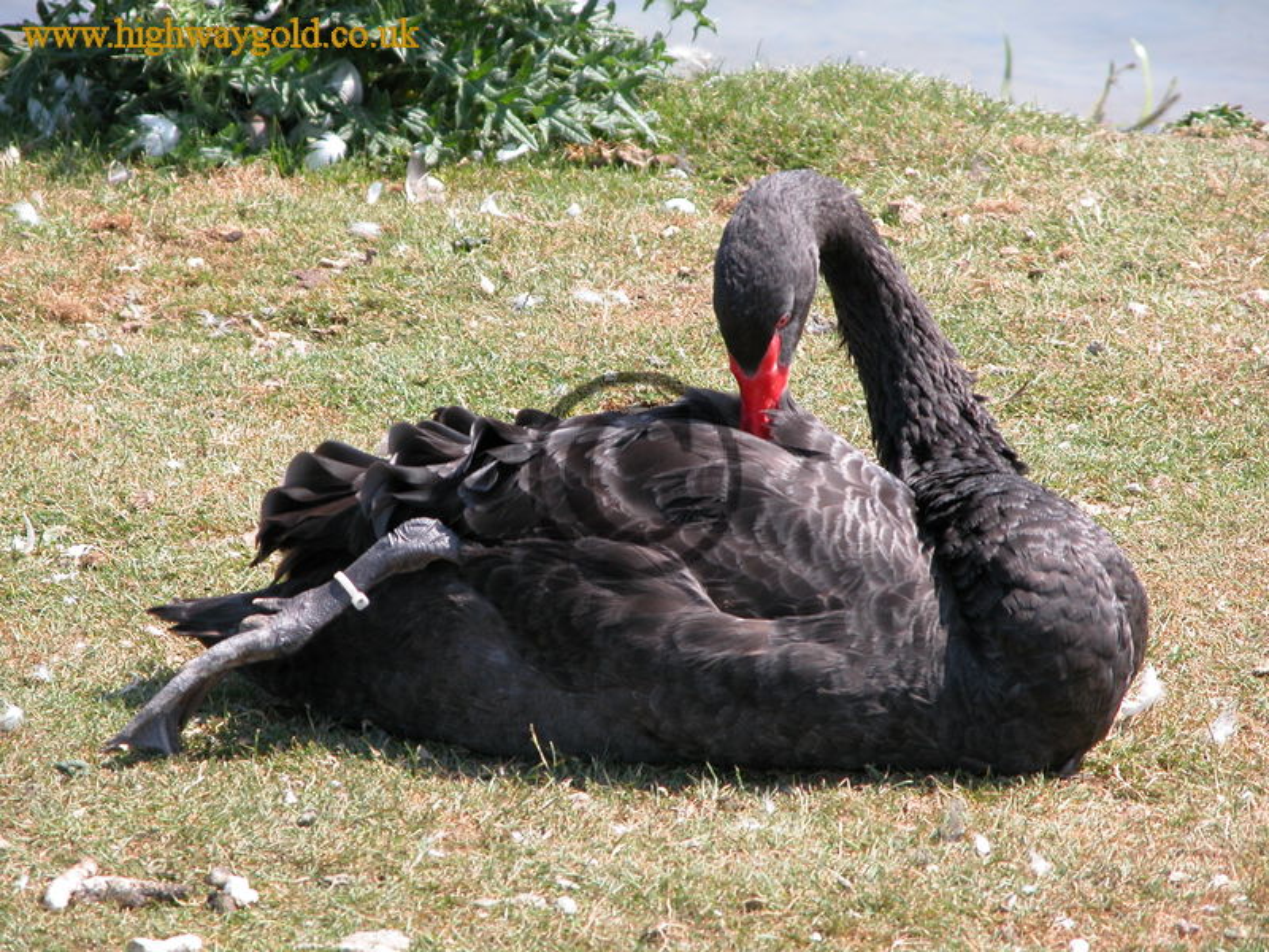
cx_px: 634
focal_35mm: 266
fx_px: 9751
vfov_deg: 5.6
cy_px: 476
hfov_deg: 7.4
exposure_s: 1/235
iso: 100
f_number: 4.7
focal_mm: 67.7
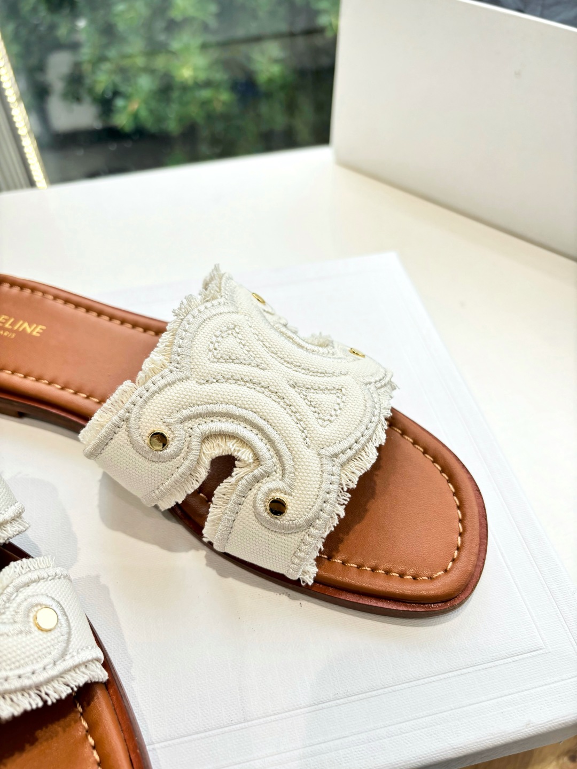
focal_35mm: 26
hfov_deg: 53.1
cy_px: 384
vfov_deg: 67.3
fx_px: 578
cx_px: 288
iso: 50
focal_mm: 5.96
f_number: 1.6
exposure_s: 1/364
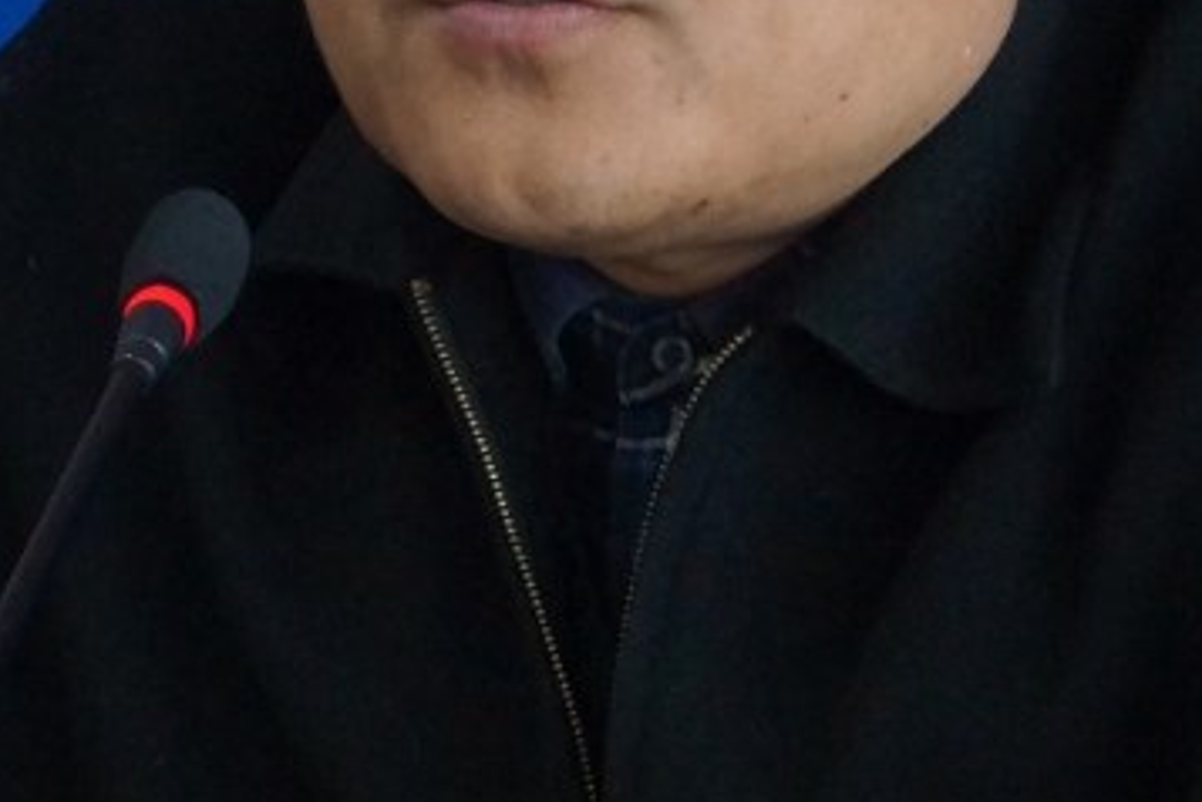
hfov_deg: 3.8
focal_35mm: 542
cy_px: 297
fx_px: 18095
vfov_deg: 2.5
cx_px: 401
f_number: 5.6
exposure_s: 1/60
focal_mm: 81
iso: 1600
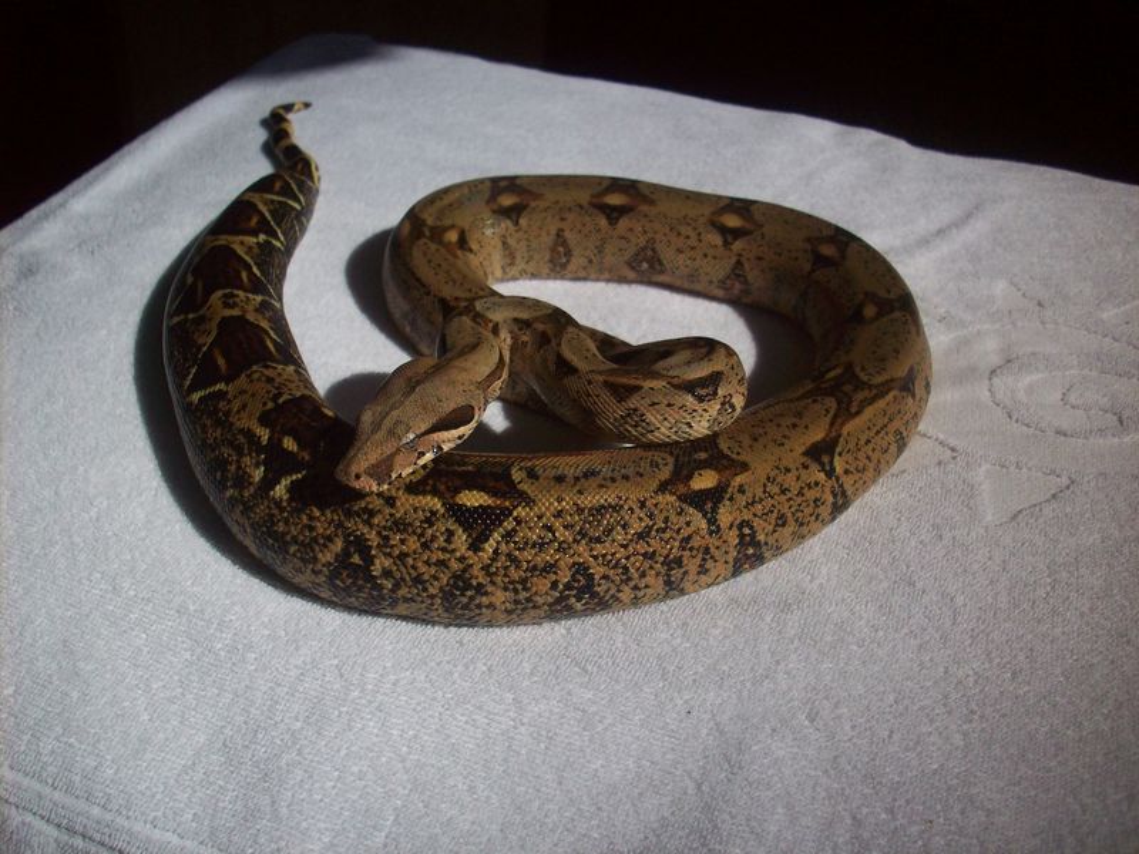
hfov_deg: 50.1
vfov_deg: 38.7
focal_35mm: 37
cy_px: 427
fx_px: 1217
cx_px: 570
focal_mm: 6.2
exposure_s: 1/1401
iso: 80
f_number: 5.6
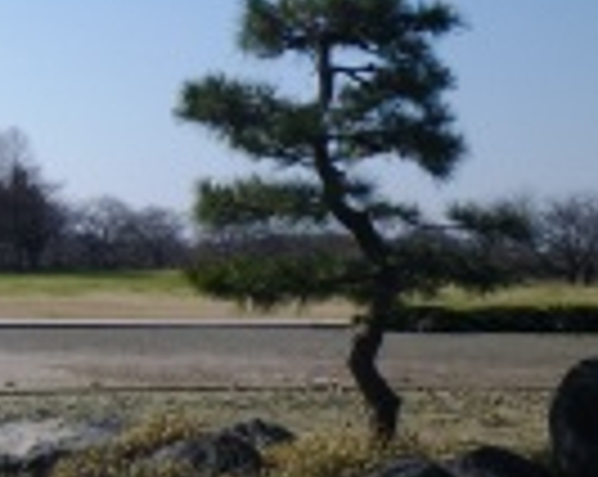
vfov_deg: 16.7
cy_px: 302
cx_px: -333
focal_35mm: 92
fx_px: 1626
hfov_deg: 18.2
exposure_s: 1/640
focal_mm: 5
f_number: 4.2
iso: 64
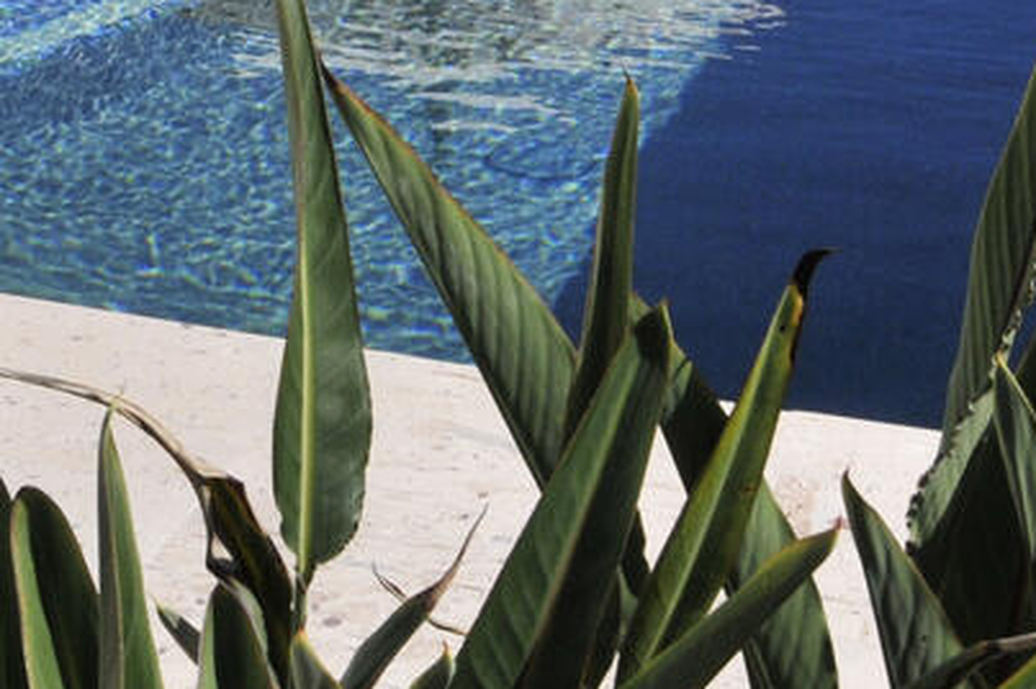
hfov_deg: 17.7
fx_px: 3134
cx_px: -275
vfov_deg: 11.5
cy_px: -609
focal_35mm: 109
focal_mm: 18
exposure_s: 1/640
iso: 320
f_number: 13
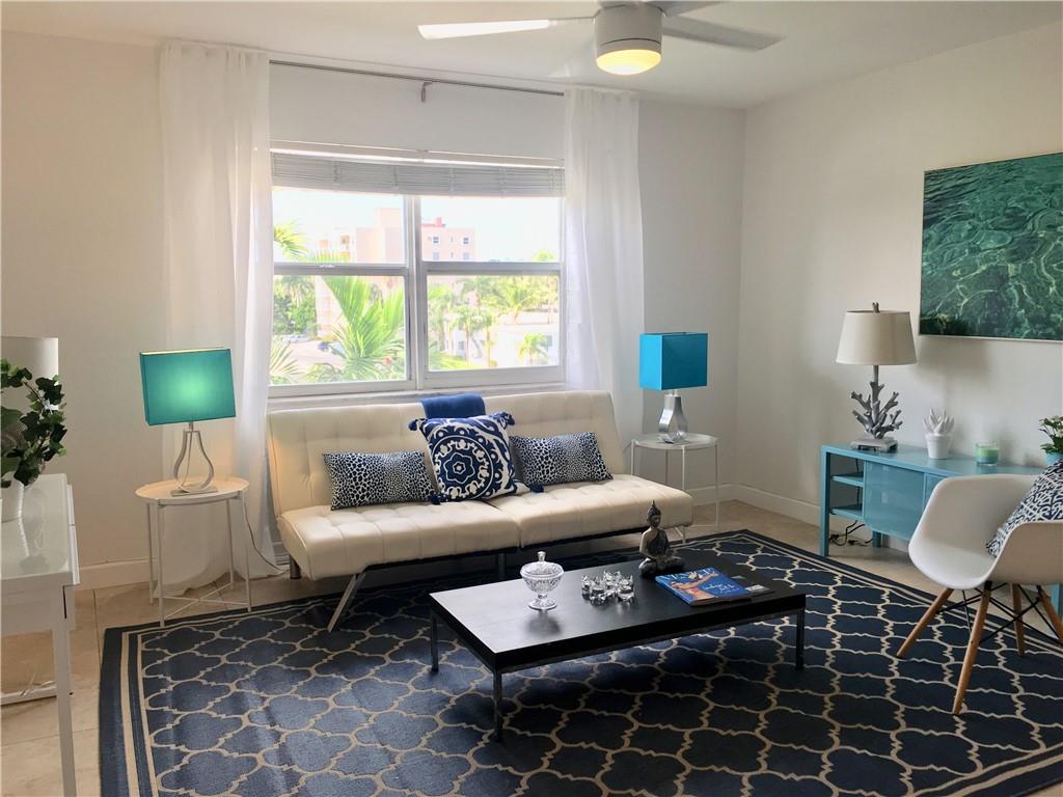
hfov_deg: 61.7
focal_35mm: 29
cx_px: 532
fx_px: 891
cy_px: 398
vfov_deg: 48.2
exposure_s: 1/120
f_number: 2.2
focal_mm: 4.15
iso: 32
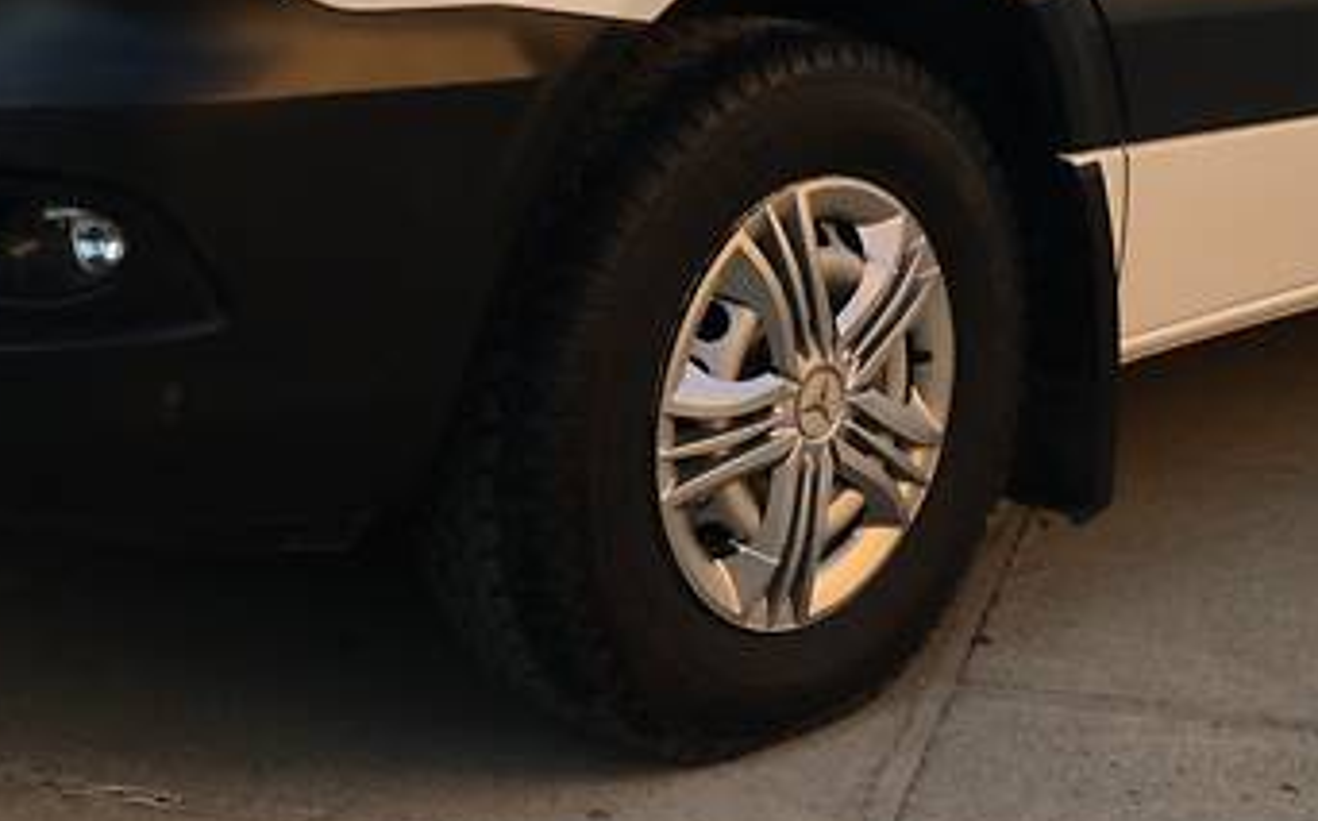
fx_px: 2584
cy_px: -251
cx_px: 802
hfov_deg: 28.5
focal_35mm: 72
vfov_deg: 17.0
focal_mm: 4.2
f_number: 2.2
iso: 25
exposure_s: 1/304
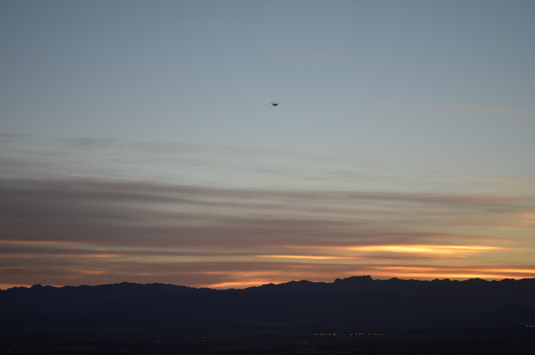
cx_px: 268
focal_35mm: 82
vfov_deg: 16.5
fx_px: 1224
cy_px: 178
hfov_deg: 24.7
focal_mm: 55
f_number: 5.6
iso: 800
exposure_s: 1/640
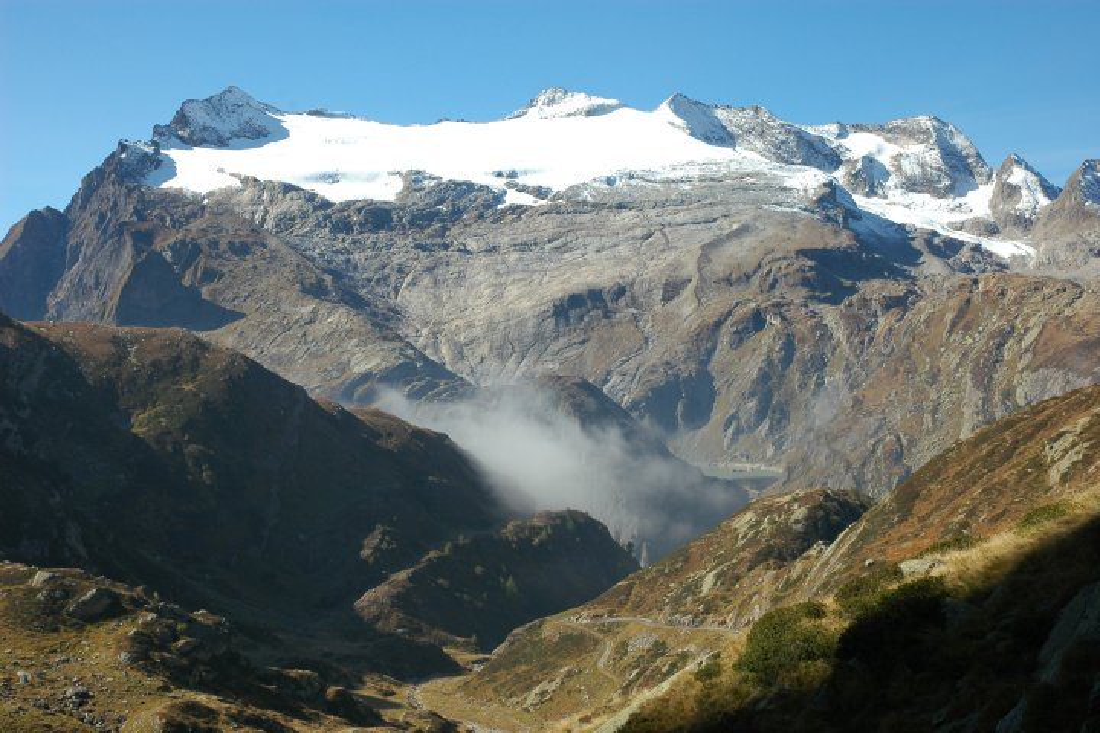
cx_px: 550
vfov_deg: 26.5
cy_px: 366
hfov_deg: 38.9
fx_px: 1558
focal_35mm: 51
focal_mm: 34
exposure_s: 1/250
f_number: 10
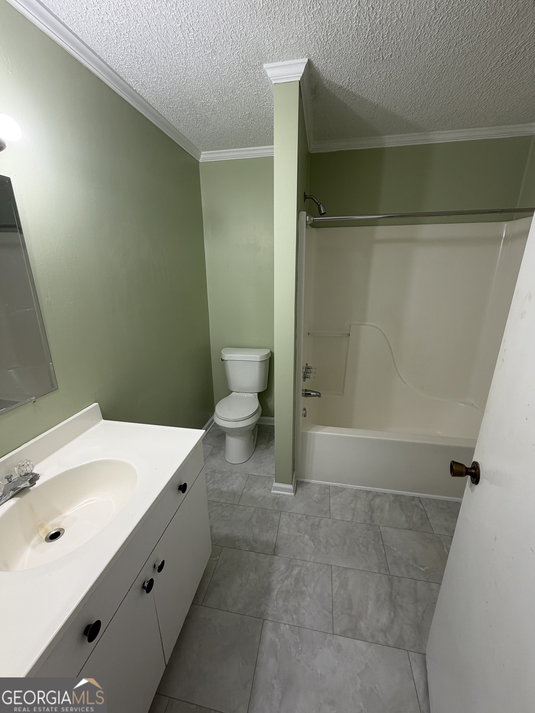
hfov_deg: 85.7
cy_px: 356
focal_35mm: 14
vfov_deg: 102.1
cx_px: 268
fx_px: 288
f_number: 2.2
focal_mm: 2.22
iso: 125
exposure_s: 1/120
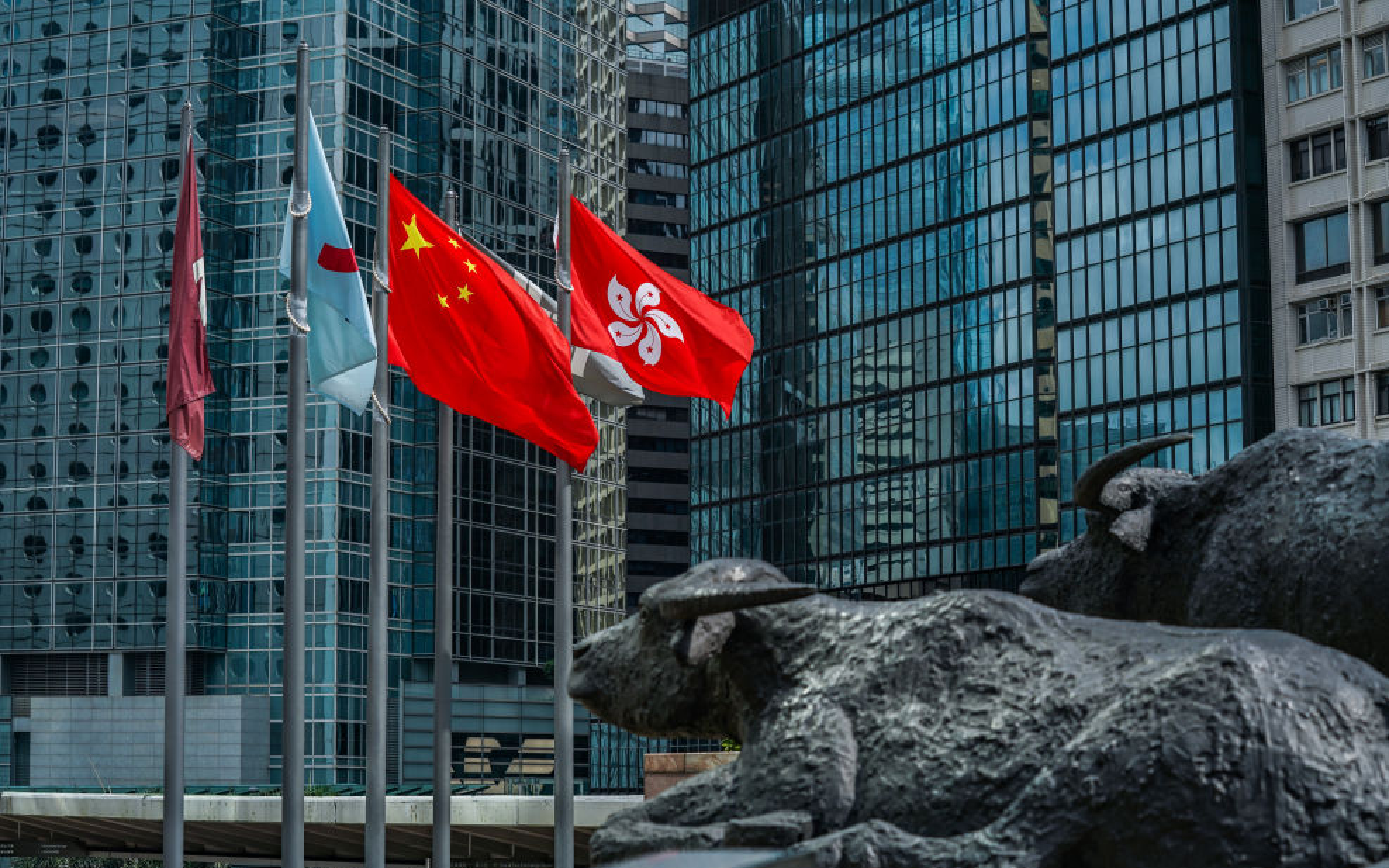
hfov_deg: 27.8
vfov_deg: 17.6
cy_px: 424
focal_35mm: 74
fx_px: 2801
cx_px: 676
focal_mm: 70
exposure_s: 1/1000
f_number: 5.6
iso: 125
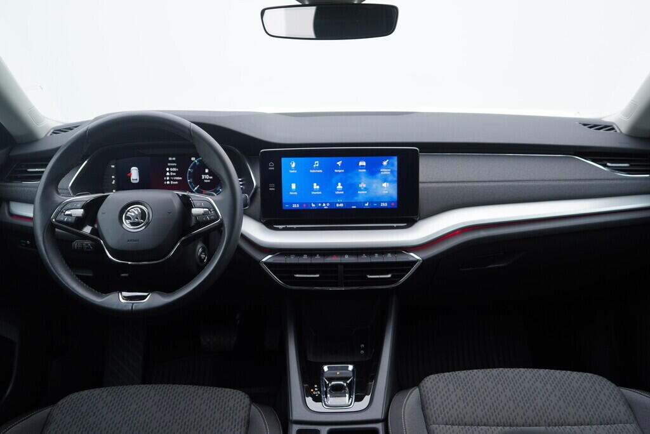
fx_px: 650
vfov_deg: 36.9
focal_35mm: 36
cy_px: 217
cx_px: 325
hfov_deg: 53.1
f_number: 3.2
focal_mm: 24
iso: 125
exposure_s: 1/40
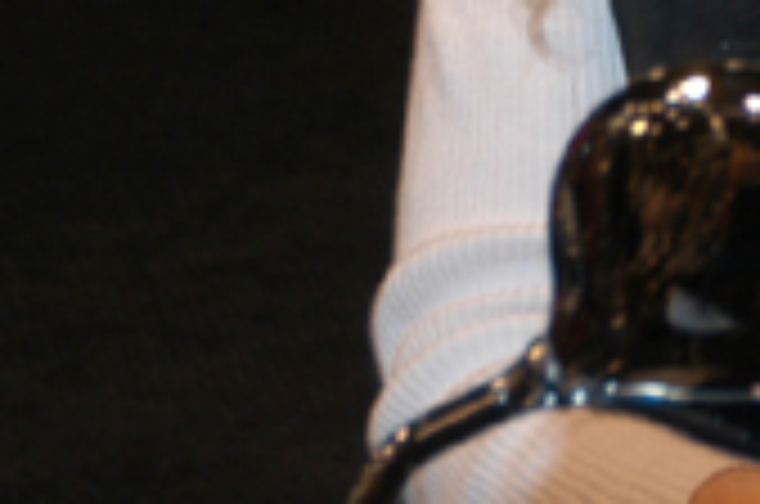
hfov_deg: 6.8
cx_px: 1095
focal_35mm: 301
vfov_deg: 4.5
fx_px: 6342
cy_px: -446
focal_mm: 50
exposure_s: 1/60
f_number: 5
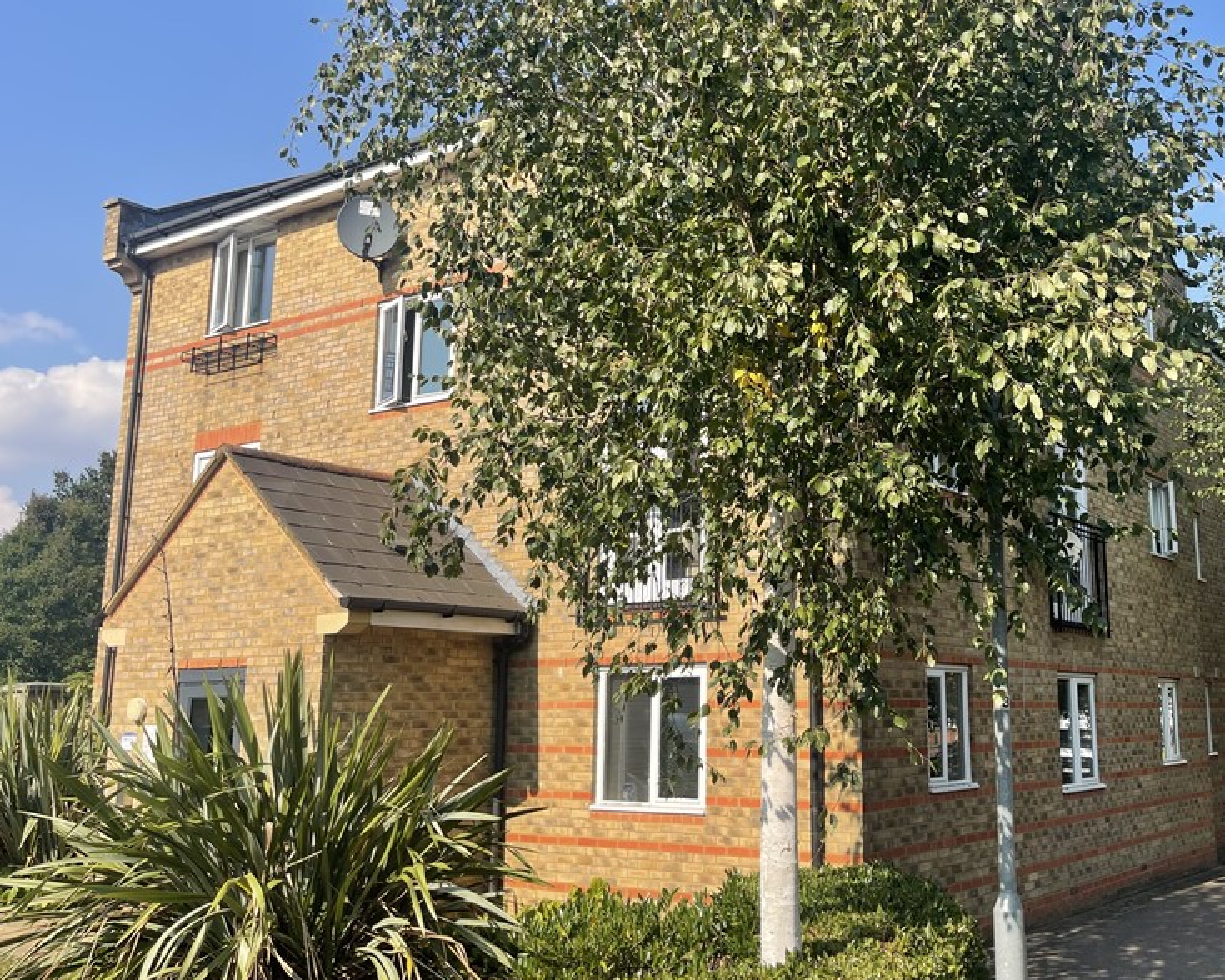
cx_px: 793
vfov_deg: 43.3
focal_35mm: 34
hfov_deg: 52.1
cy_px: 445
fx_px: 1233
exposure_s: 1/2049
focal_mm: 5.1
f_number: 1.6
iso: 32
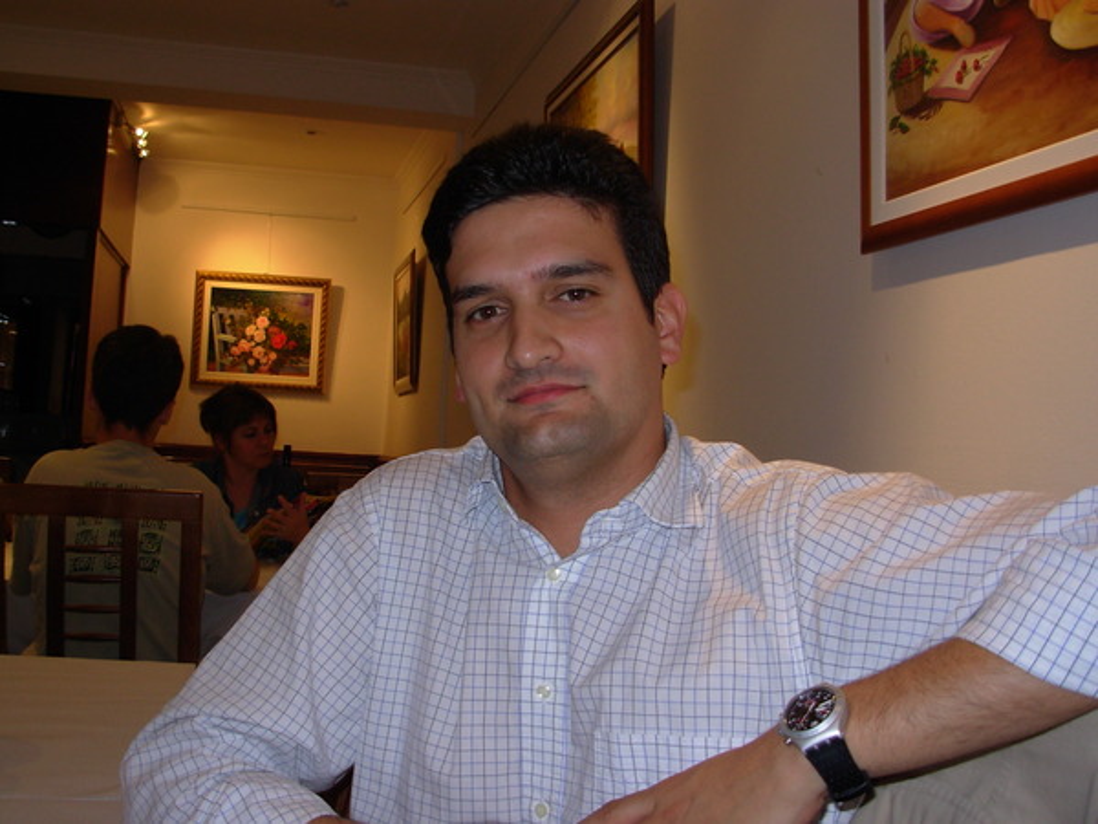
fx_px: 1205
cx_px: 549
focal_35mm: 38
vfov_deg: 37.7
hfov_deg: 49.0
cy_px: 412
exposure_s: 1/32
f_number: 2.9
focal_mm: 6.3
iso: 50
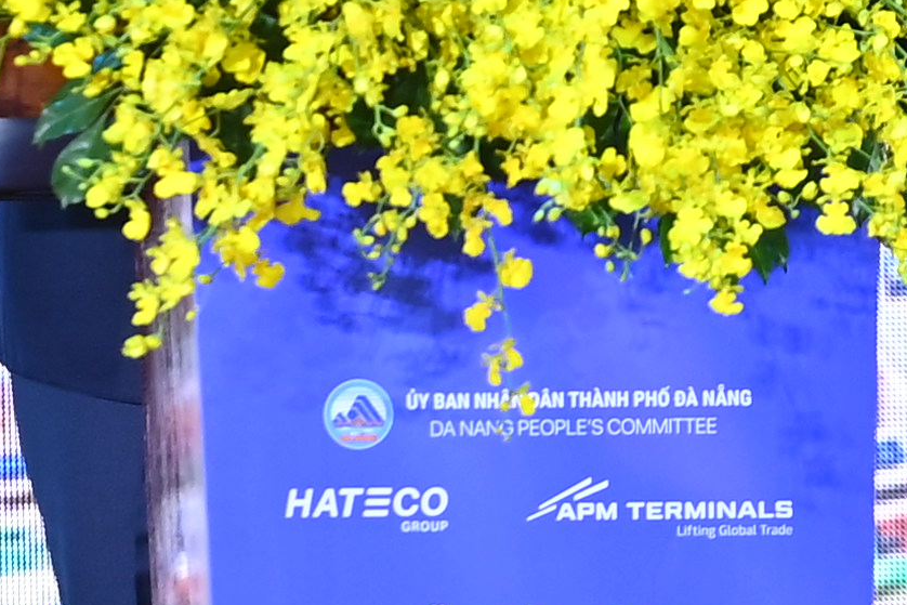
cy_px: -228
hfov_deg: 1.6
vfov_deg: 1.1
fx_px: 32781
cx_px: 443
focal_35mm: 1301
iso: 500
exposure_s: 1/200
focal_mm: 185
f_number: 3.5
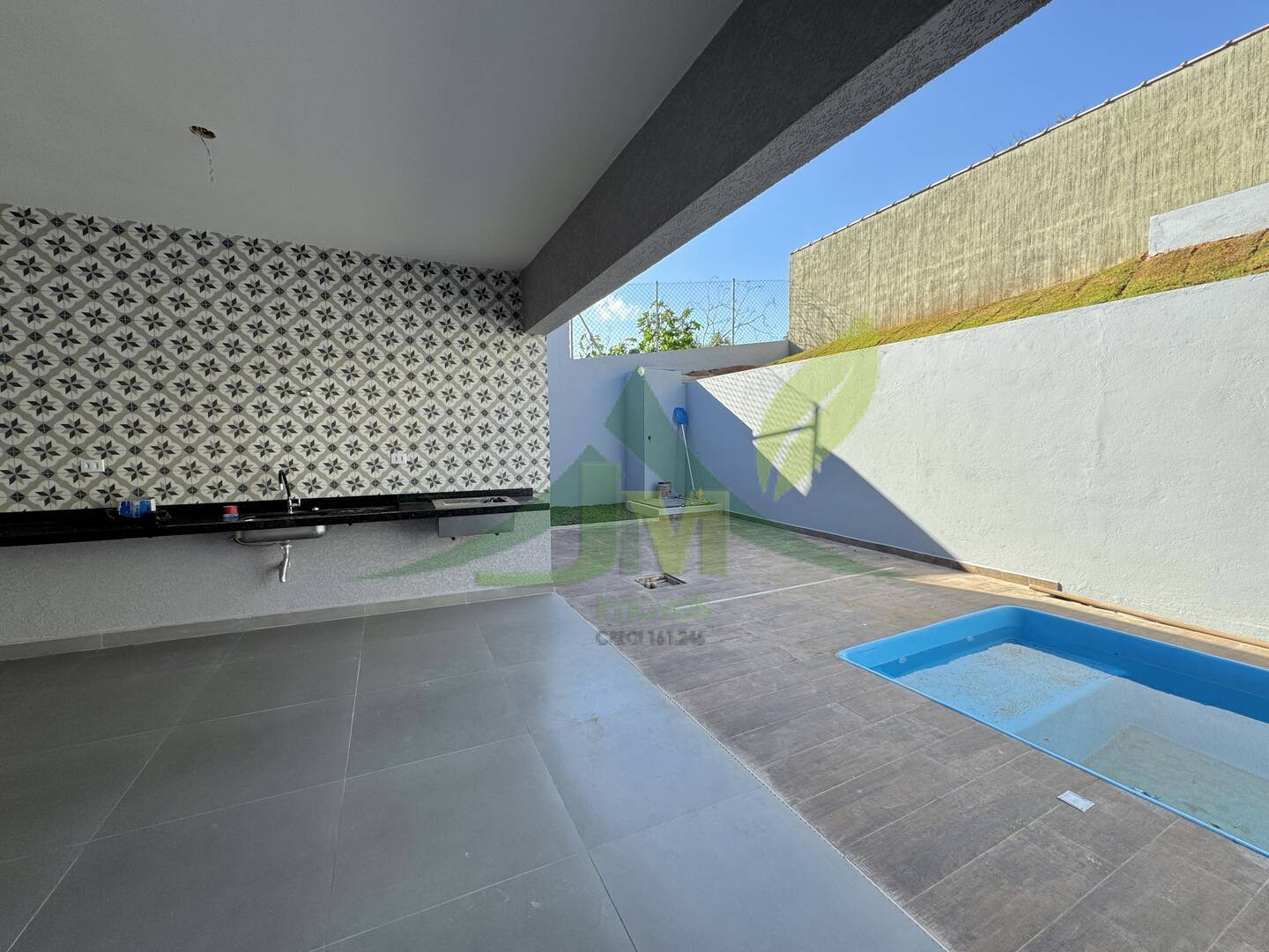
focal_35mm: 14
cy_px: 476
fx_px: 513
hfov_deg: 102.1
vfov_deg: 85.7
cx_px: 634
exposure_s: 1/610
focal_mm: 2.22
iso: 40
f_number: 2.2
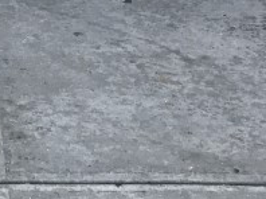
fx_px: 1113
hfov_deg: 12.9
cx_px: -142
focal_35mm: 145
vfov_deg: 9.3
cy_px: -247
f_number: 1.8
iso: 20
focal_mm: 3.99
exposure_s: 1/679
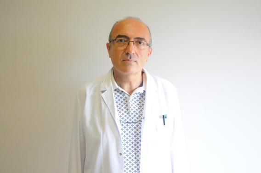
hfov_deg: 46.5
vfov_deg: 31.8
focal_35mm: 42
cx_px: 130
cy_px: 86
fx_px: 304
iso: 1600
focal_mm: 28
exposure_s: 1/200
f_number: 3.5
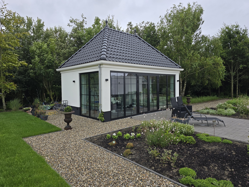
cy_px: 94
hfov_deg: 73.9
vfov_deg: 58.9
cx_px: 124
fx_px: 165
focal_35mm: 23
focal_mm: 6.3
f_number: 1.7
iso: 50
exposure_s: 1/180
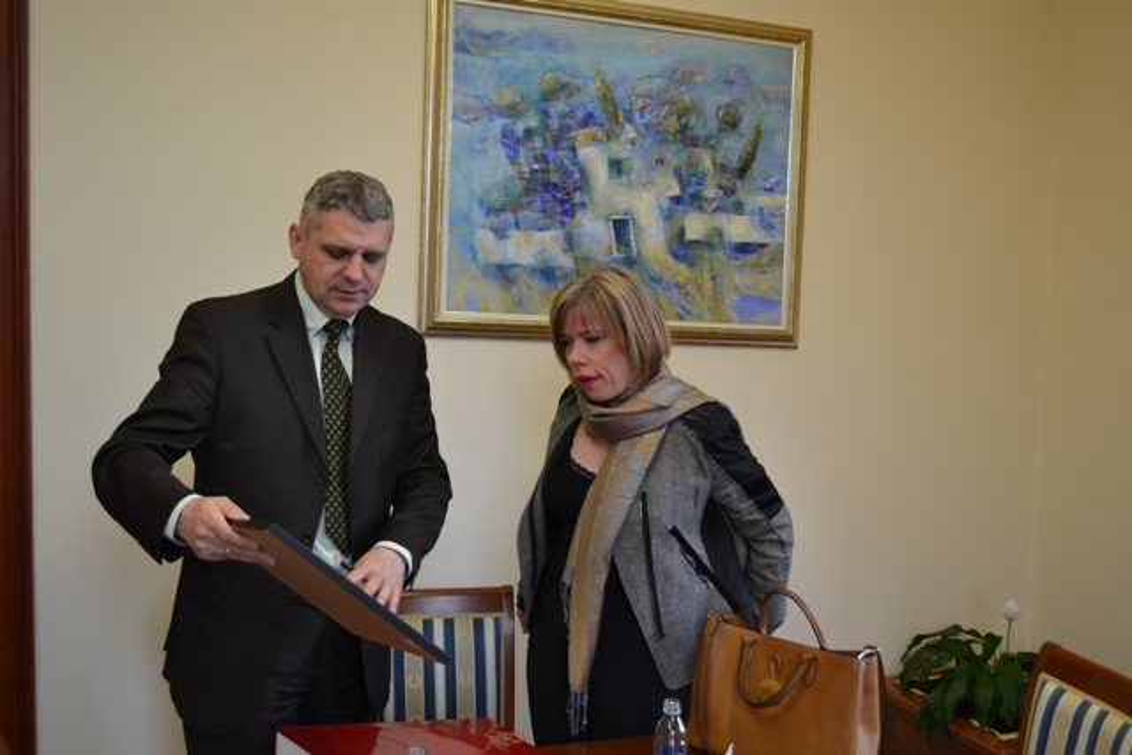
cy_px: 378
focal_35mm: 33
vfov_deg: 40.0
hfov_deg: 57.2
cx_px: 566
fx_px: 1038
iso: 450
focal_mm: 22
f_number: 4
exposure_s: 1/60
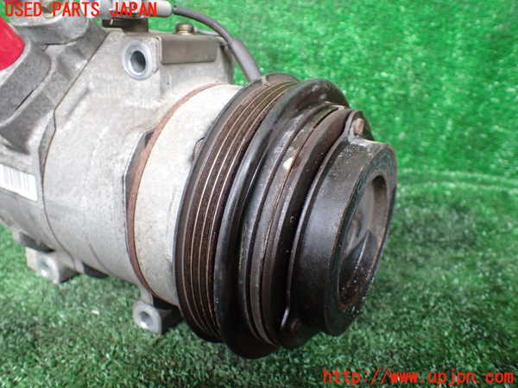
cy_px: 194
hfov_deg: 60.0
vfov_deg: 46.8
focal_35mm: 30
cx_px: 259
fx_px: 449
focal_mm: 5.4
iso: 500
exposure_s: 1/125
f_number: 2.3
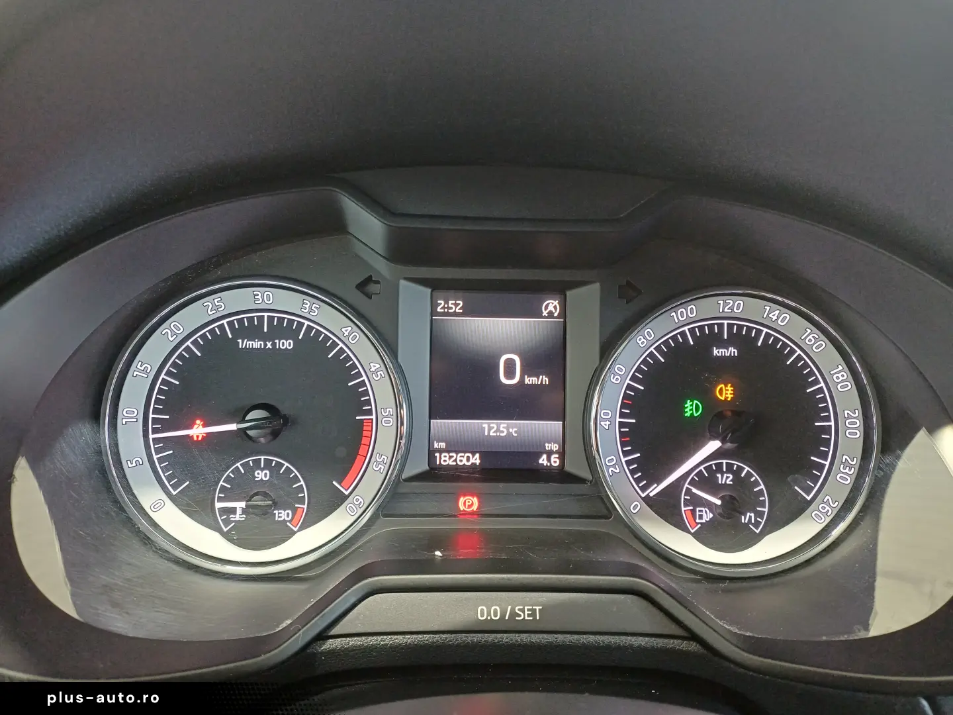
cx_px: 476
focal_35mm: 25
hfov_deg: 69.4
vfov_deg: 54.9
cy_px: 358
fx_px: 688
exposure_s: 1/25
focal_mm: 4.65
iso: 400
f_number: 1.8
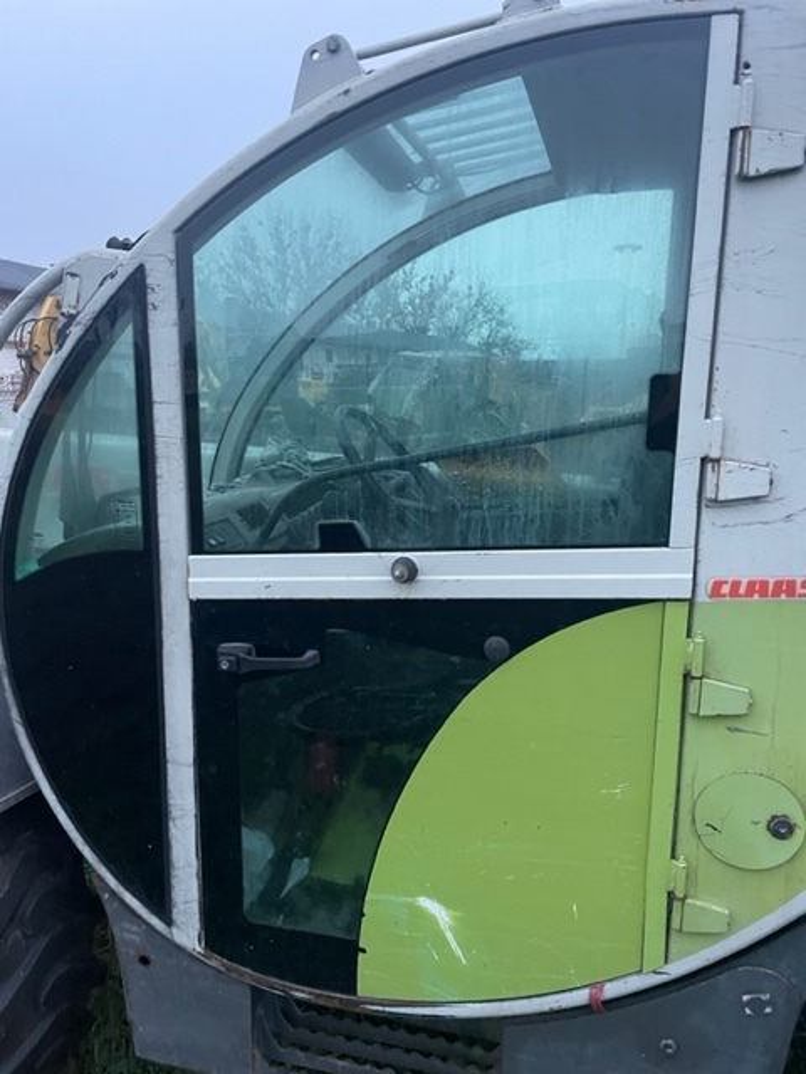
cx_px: 403
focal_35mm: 26
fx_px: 807
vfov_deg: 67.3
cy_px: 537
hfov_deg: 53.1
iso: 500
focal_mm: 4.2
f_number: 1.6
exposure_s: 1/47
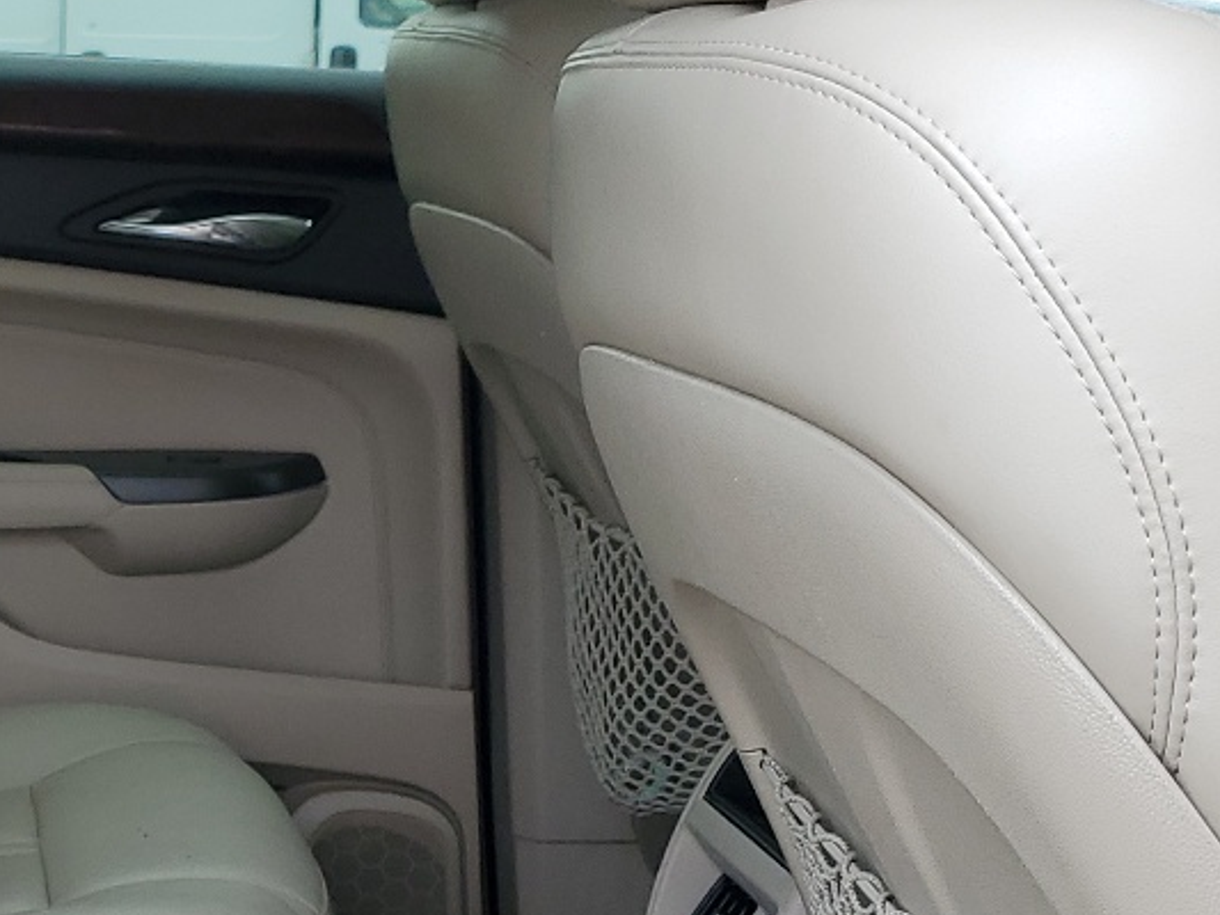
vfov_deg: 18.7
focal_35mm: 78
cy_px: 785
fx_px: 2750
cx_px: -62
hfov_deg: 23.7
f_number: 1.5
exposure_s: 1/217
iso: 50
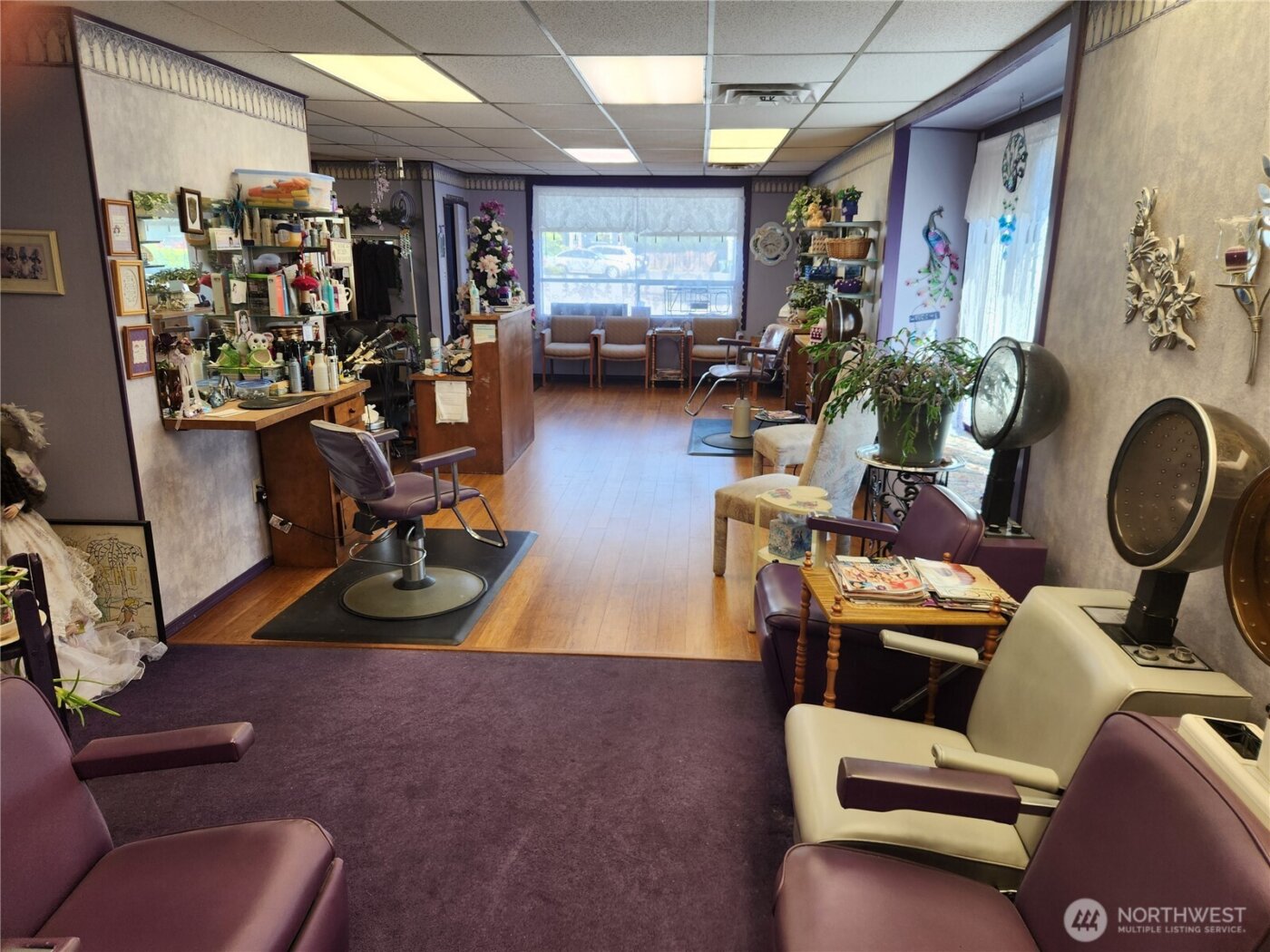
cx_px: 635
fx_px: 844
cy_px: 476
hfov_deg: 73.9
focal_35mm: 23
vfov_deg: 58.9
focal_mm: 5.4
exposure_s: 1/120
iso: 64
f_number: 1.8
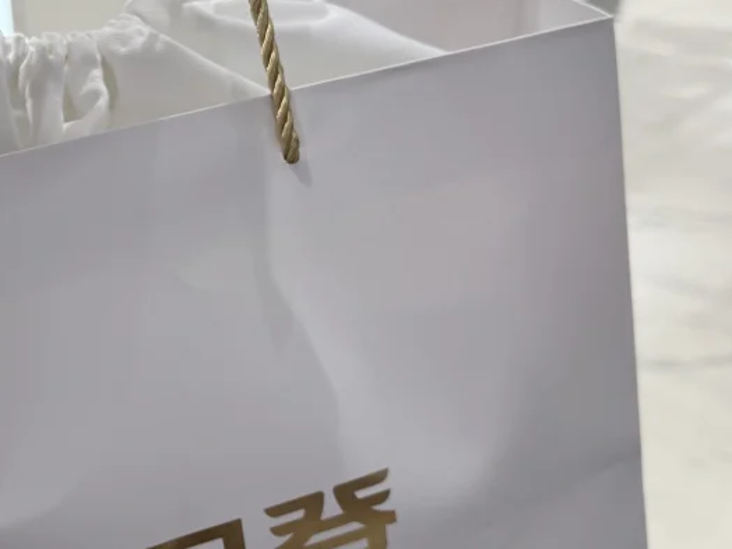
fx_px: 1396
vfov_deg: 22.2
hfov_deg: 28.2
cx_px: 61
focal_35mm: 66
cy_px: 203
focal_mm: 6.76
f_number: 1.78
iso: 64
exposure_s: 1/237
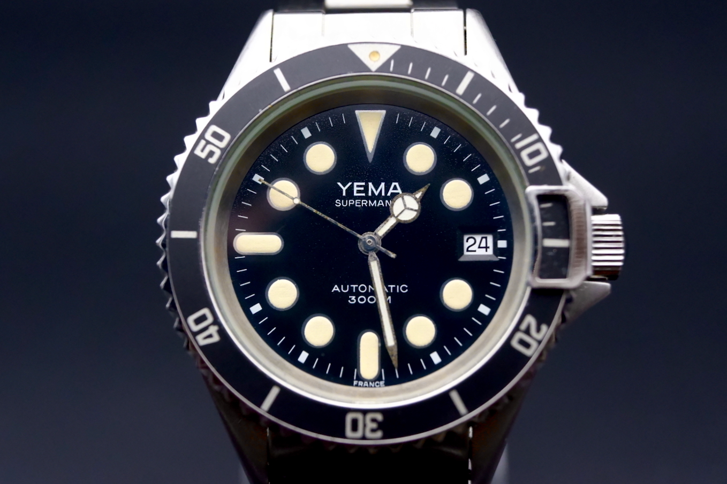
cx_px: 364
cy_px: 242
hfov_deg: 38.9
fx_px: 1030
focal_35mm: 51
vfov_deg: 26.5
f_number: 5
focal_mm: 34.3
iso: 6400
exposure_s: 1/4000
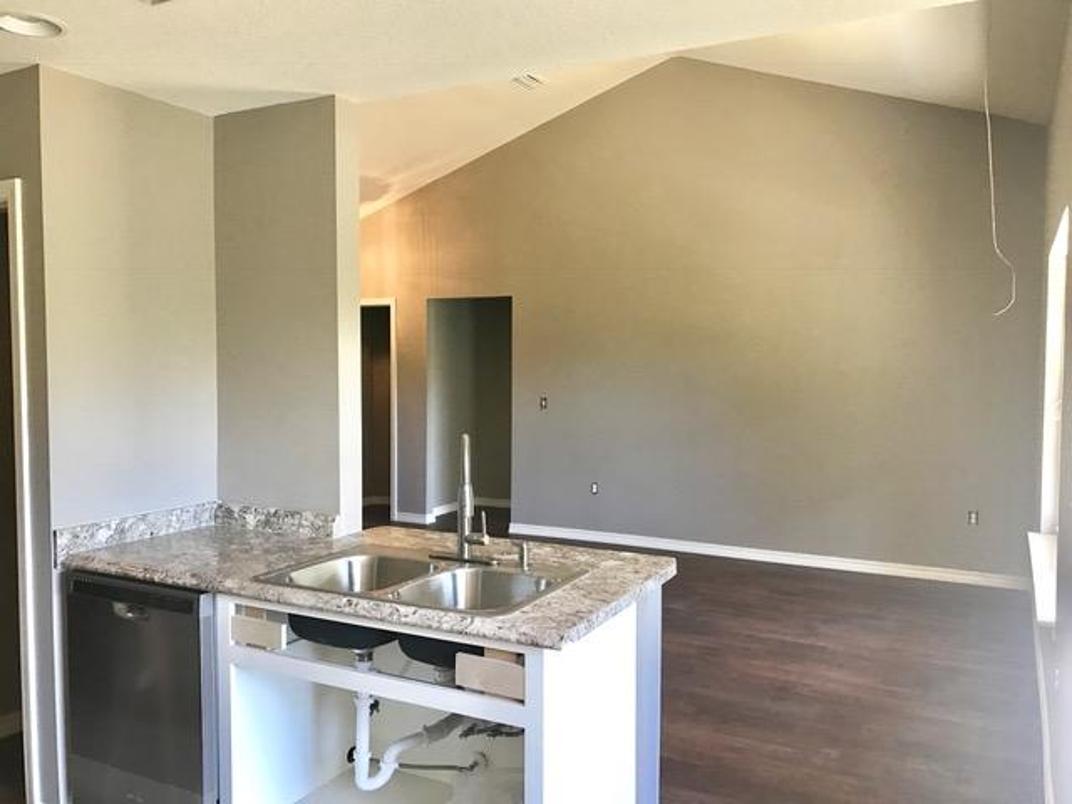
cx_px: 536
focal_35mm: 28
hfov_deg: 63.4
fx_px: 867
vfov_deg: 49.7
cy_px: 402
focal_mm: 3.99
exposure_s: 1/30
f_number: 1.8
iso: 32
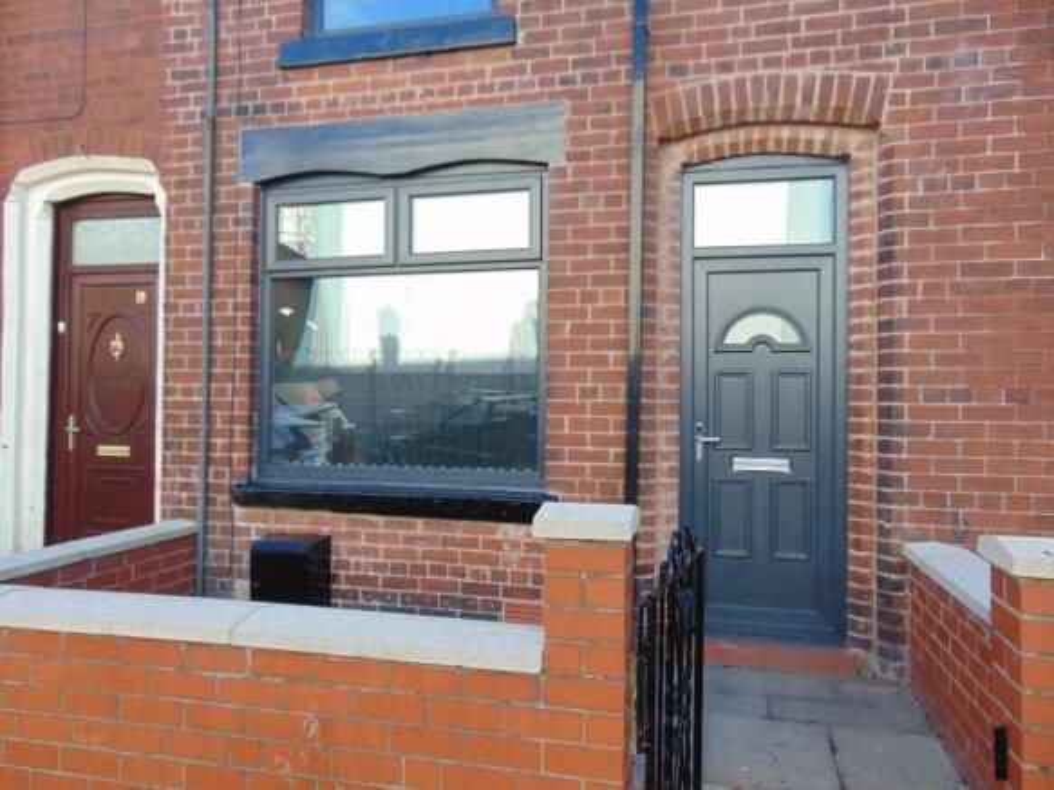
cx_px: 527
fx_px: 761
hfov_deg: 69.4
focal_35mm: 25
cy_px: 395
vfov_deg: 54.9
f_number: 3
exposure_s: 1/160
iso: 80
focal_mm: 4.5
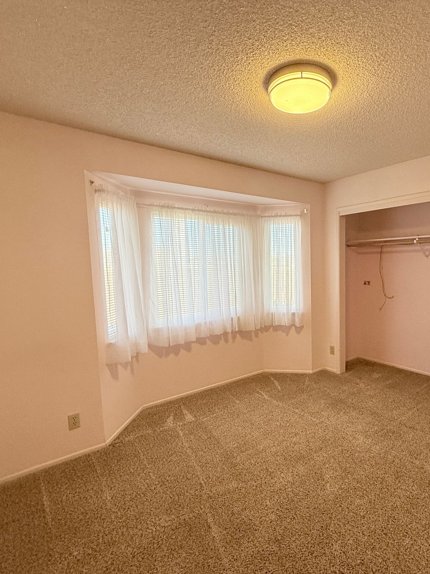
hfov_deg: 66.9
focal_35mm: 19
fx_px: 315
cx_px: 285
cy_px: 290
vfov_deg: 84.7
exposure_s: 1/120
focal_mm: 2.22
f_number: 2.2
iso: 125
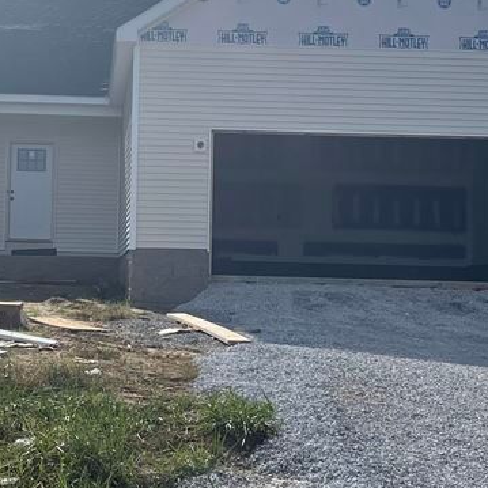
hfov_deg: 21.0
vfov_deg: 21.1
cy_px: 212
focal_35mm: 82
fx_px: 1308
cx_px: 125
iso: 32
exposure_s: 1/7937
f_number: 1.6
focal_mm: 5.1
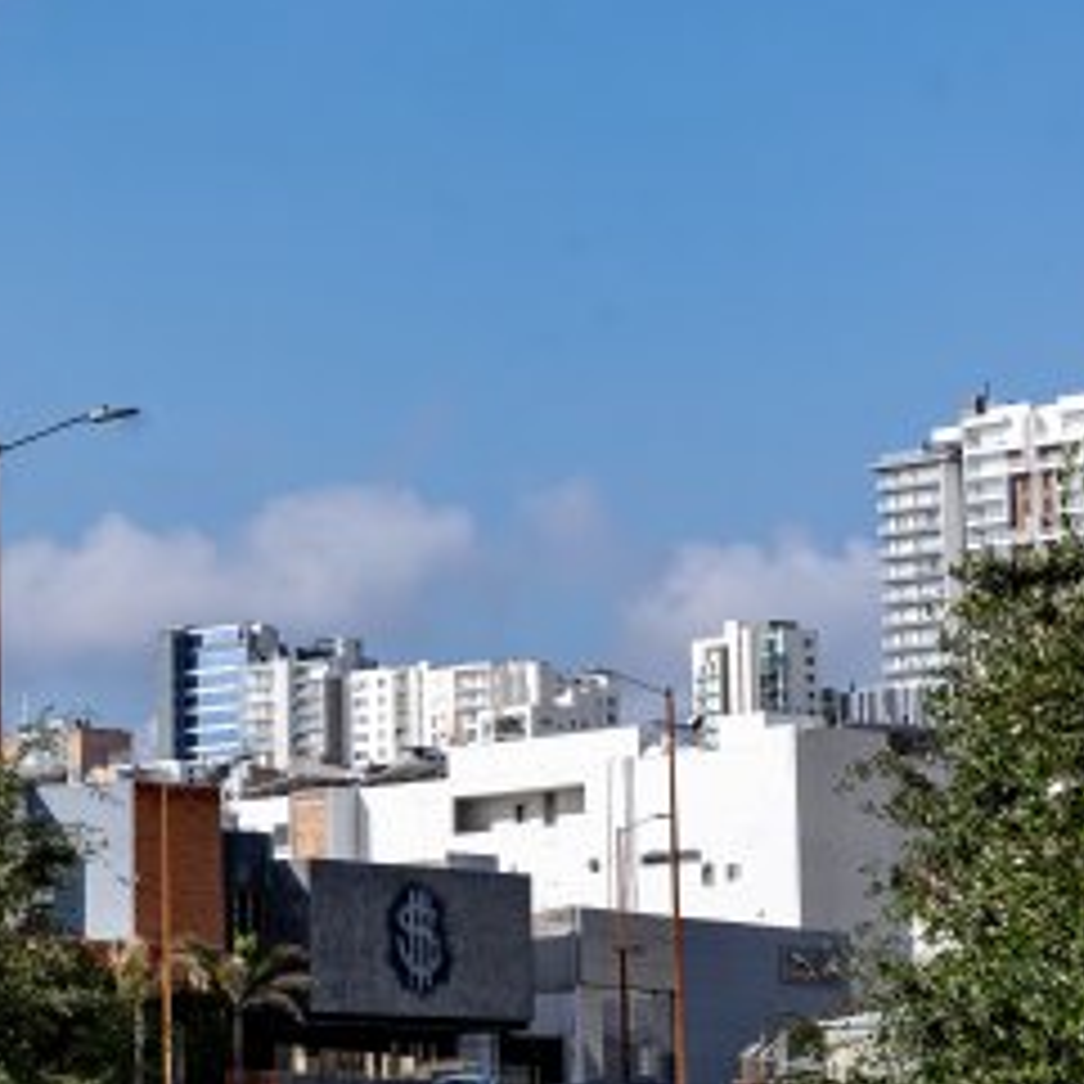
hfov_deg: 12.6
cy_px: 171
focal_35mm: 138
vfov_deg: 12.6
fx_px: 4889
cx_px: 153
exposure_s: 1/640
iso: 100
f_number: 8
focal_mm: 64
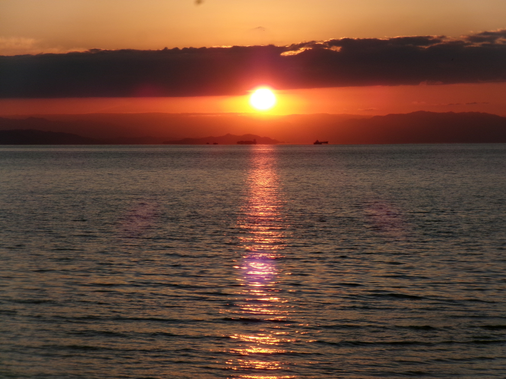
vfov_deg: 10.4
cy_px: 190
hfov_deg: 13.9
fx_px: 2076
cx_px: 253
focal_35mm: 142
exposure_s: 1/75
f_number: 17.1
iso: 100
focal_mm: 25.5
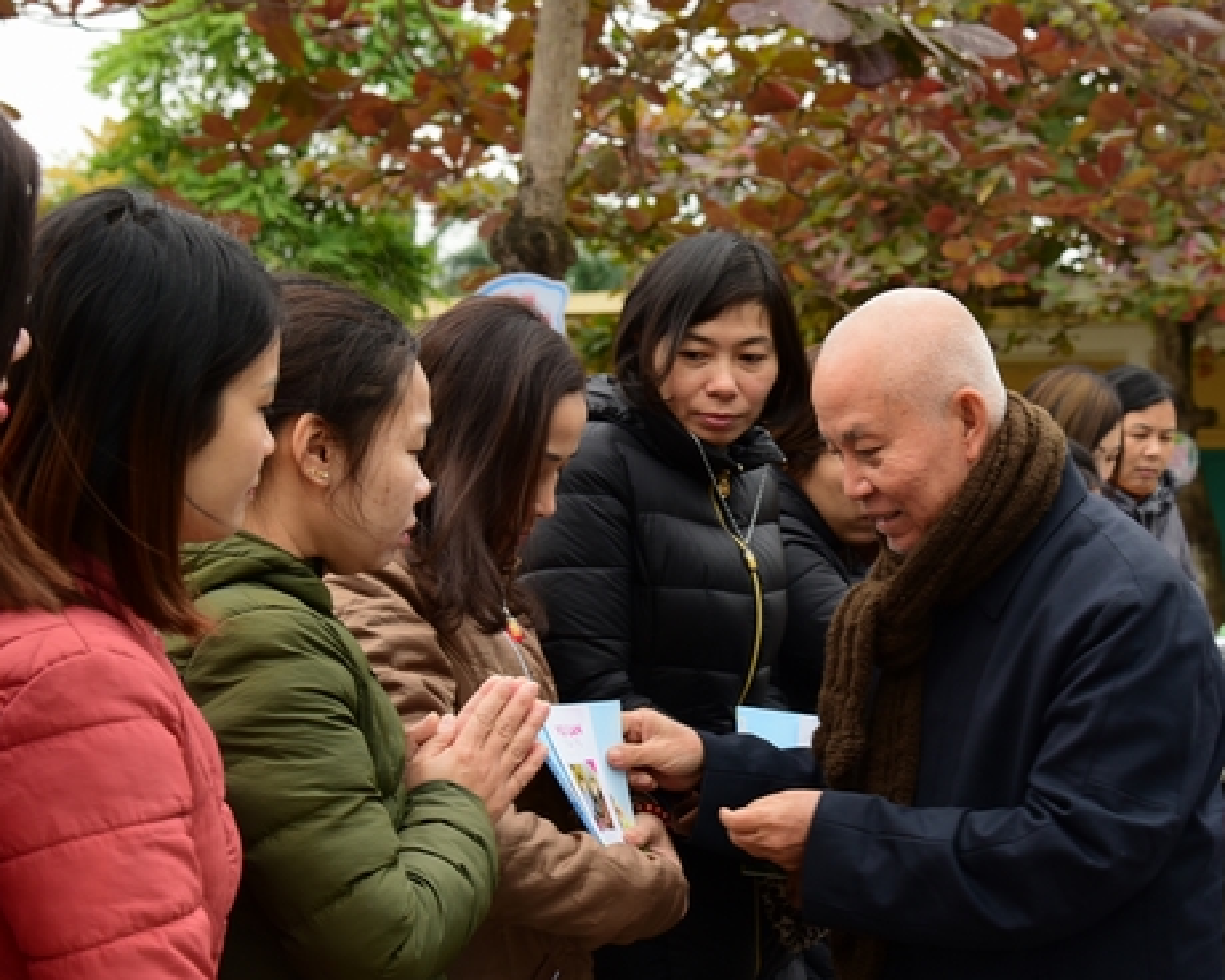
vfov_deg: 22.2
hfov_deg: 27.4
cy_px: 479
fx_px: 2502
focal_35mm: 69
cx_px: 780
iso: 320
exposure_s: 1/100
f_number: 6.3
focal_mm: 52
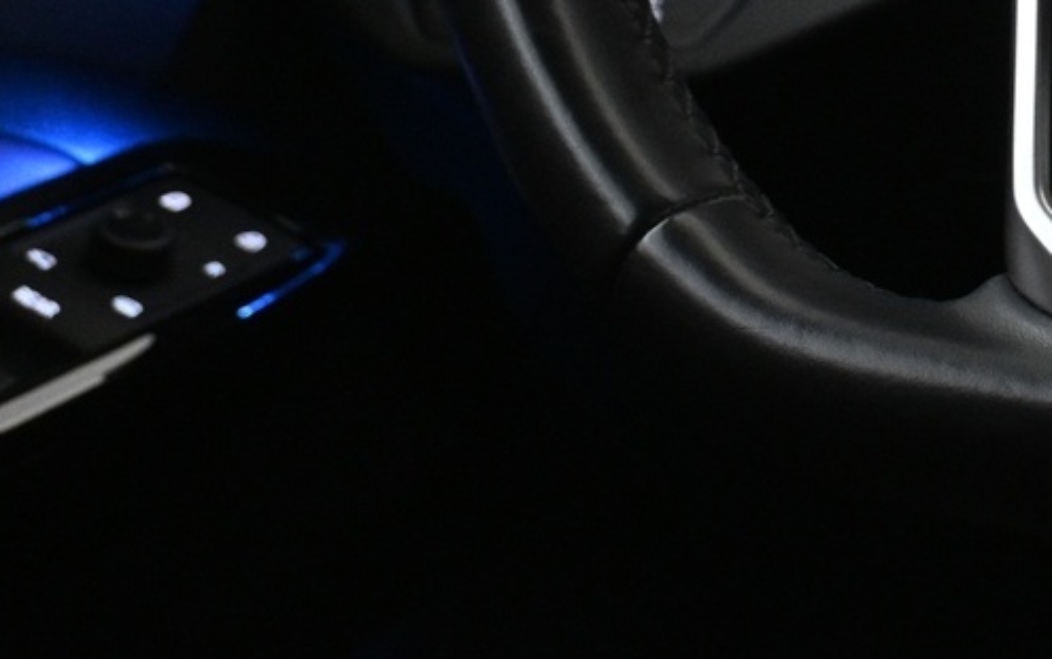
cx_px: 1413
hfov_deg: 14.2
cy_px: -434
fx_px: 4016
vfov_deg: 9.1
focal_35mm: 140
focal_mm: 28
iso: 1600
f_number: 4.5
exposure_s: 1/20
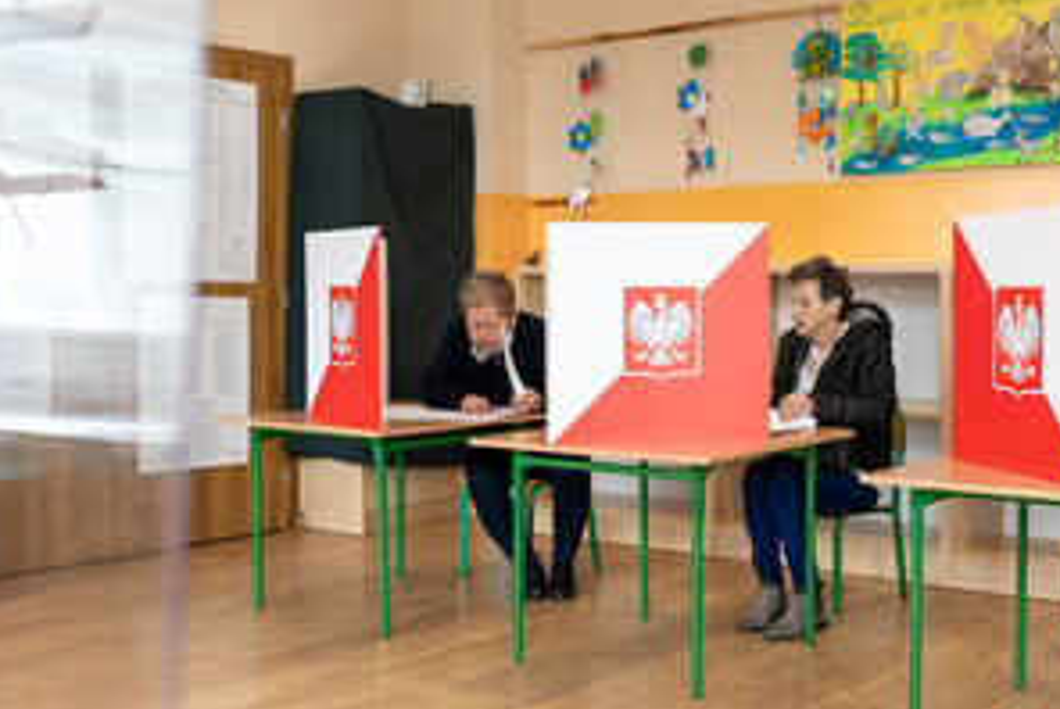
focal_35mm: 46
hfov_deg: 42.0
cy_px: 415
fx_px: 1356
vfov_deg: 29.3
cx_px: 723
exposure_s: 1/160
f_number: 4.5
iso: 800
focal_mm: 32
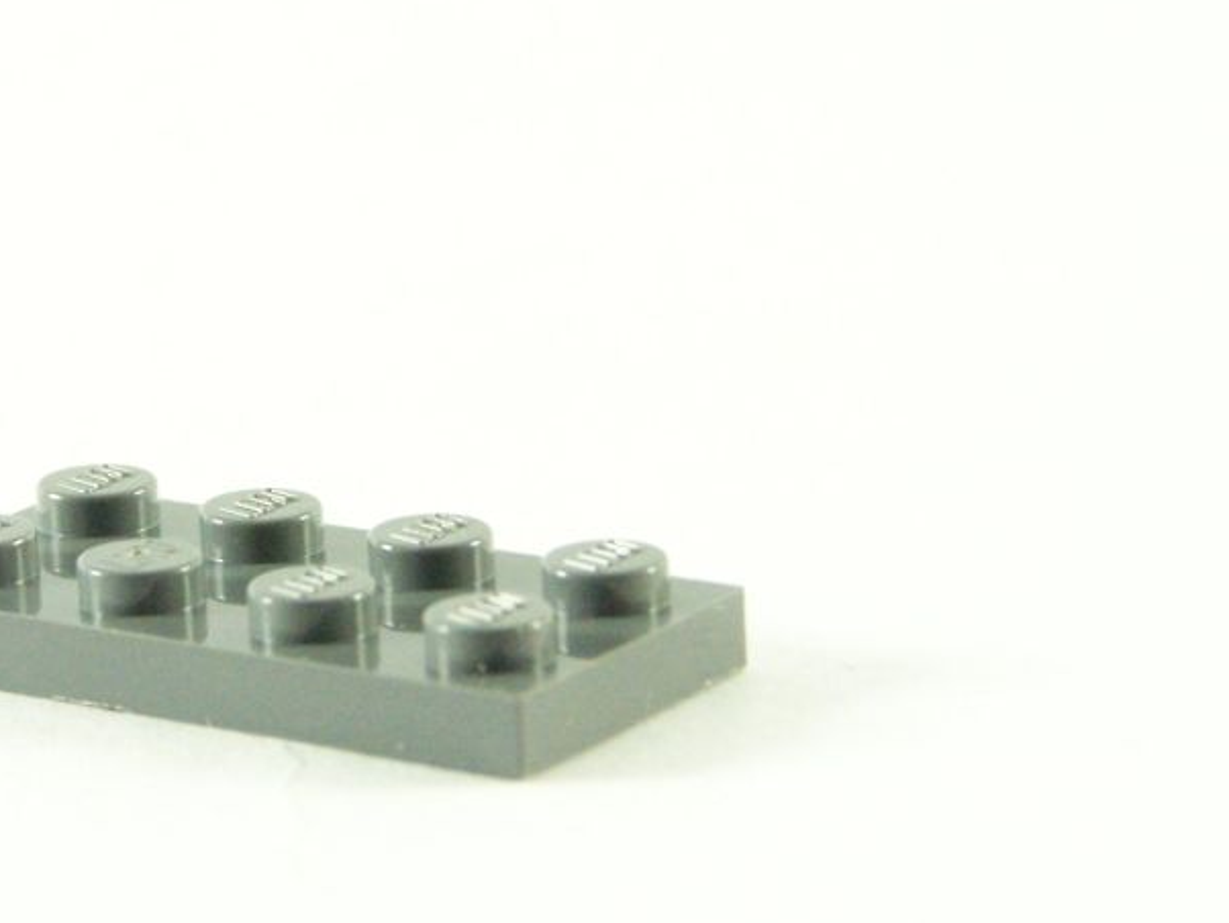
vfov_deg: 7.5
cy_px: 429
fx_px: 7068
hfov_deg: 9.9
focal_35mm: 199
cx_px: 321
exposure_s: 1/60
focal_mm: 19.4
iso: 400
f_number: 3.6
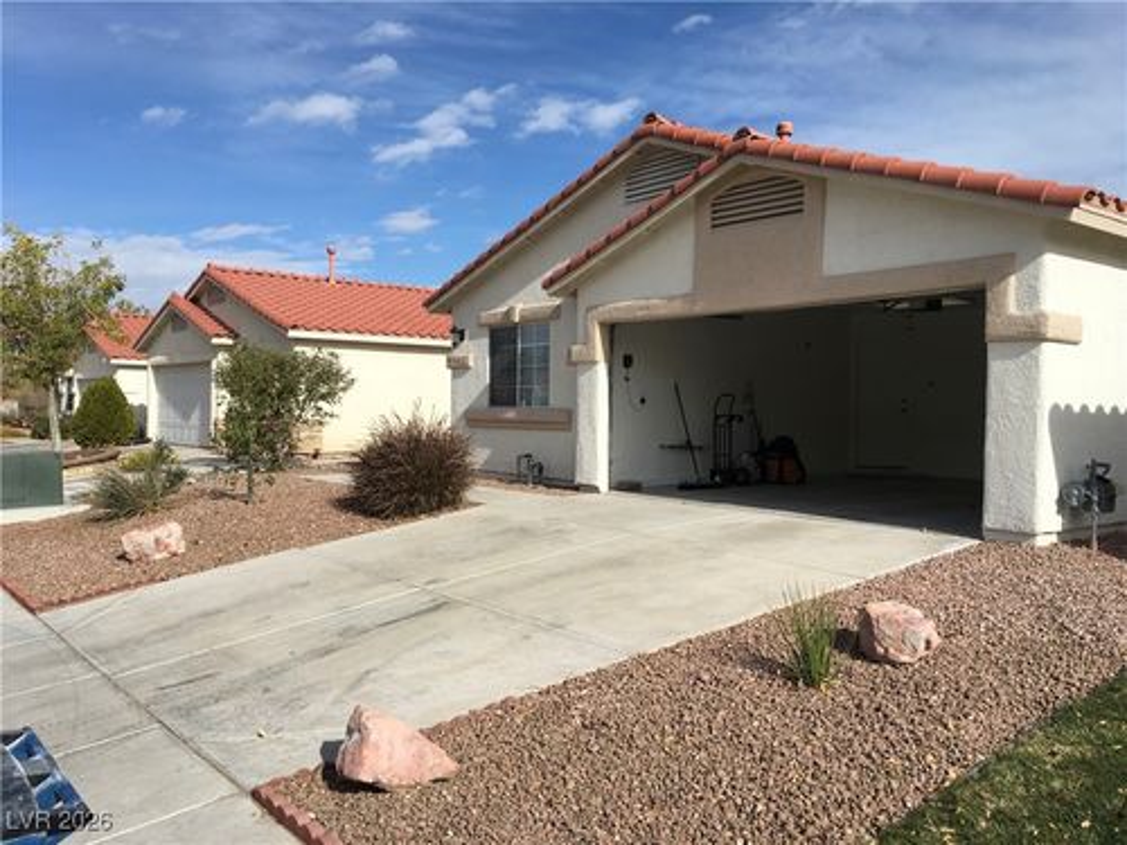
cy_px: 422
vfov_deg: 48.2
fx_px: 944
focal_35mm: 29
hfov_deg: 61.7
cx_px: 564
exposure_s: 1/2481
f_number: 2.2
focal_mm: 4.15
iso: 25
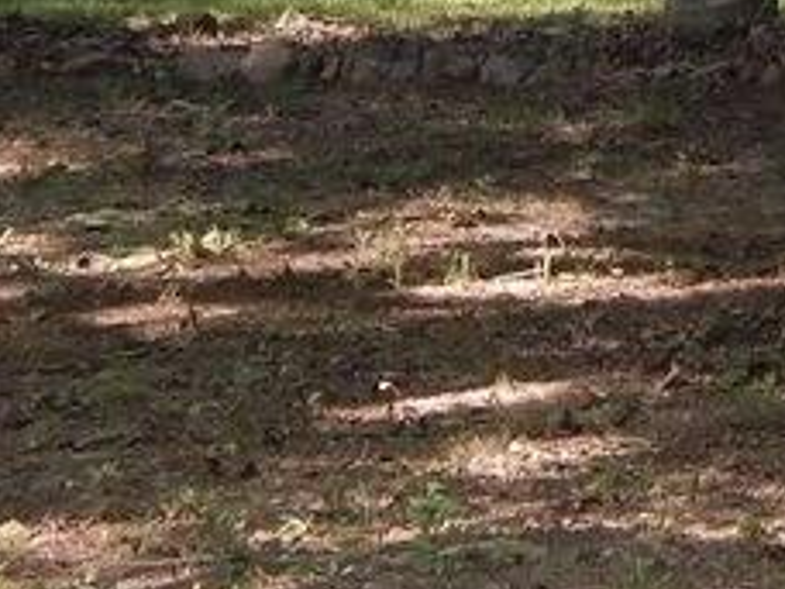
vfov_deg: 5.9
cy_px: -592
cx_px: 1147
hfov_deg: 7.9
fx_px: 5601
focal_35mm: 247
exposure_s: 1/80
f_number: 3.8
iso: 125
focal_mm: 9.7
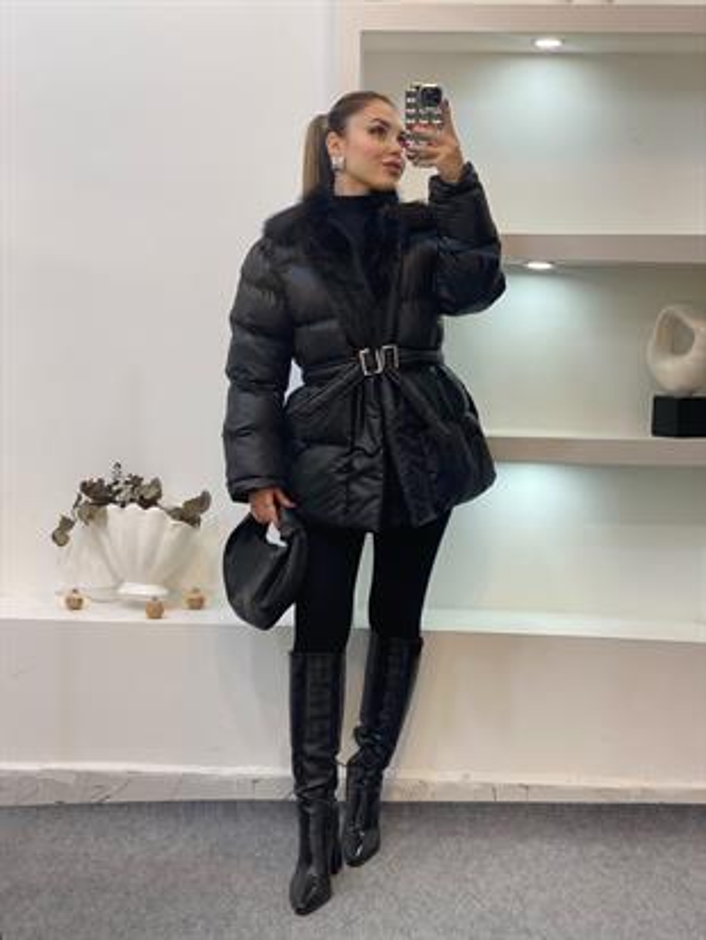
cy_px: 470
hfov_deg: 28.0
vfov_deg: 36.8
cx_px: 353
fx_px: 1413
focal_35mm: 52
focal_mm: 6
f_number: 2
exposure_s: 1/100
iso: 100
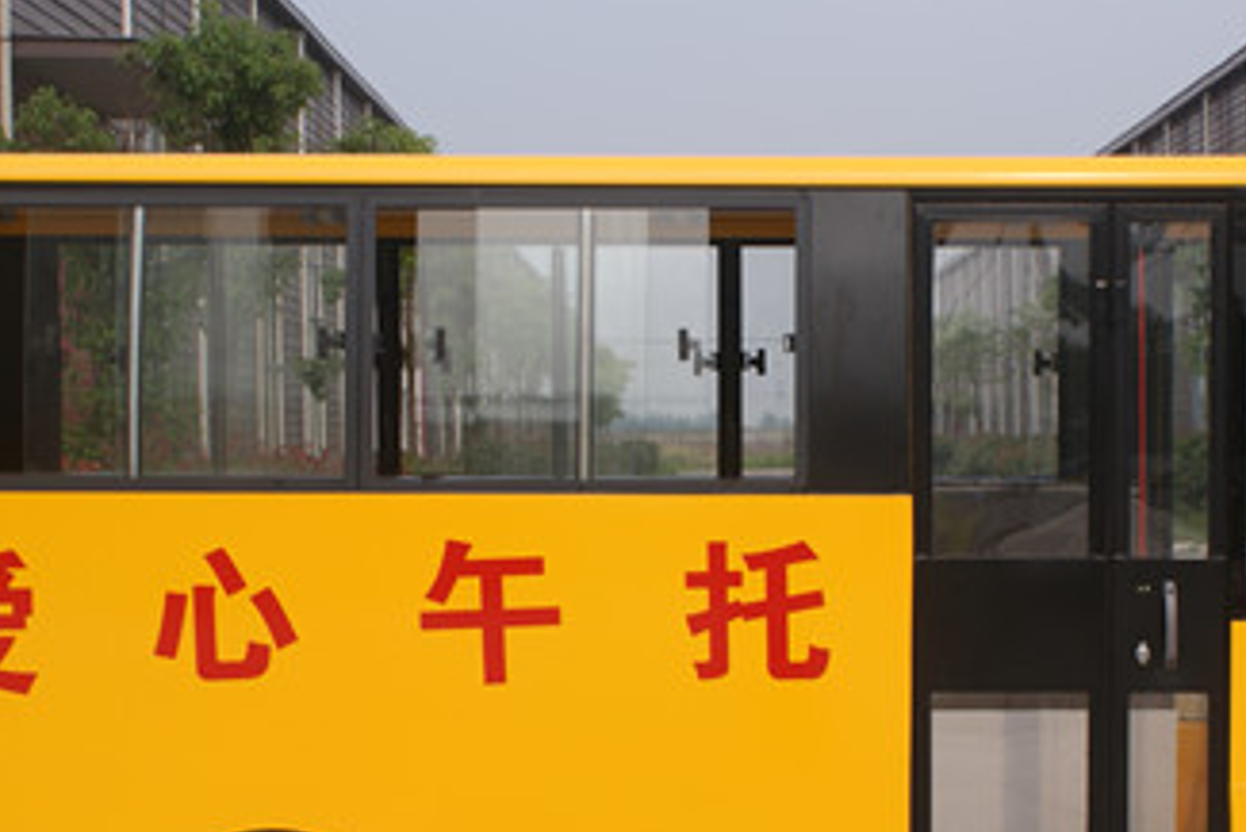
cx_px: 805
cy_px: 539
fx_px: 3356
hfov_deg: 21.0
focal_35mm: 97
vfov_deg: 14.1
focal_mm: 35
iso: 100
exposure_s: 1/80
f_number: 11
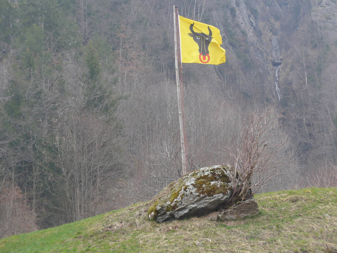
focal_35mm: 166
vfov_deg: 8.9
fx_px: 1616
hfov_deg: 11.9
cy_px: 126
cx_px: 168
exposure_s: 1/100
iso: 160
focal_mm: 32.3
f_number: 5.6
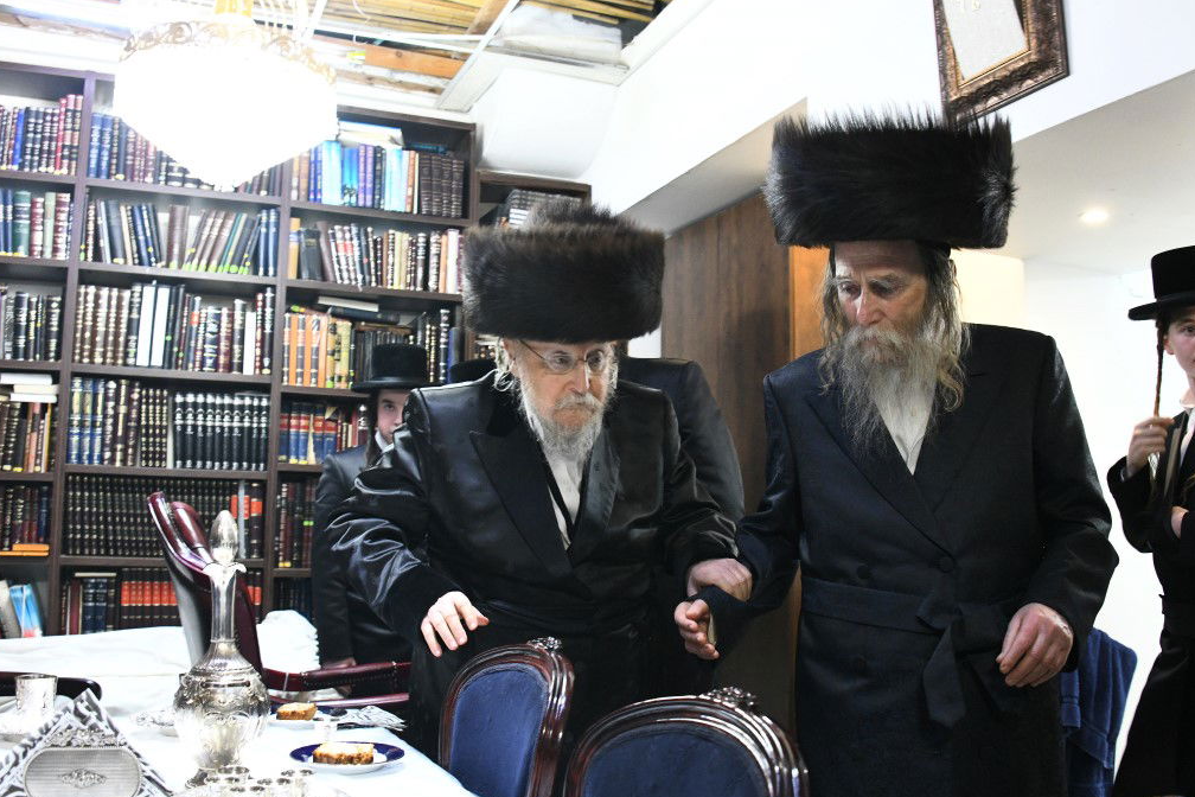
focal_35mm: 32
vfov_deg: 41.1
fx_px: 1062
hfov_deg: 58.7
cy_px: 407
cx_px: 574
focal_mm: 28
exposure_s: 1/60
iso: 4000
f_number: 5
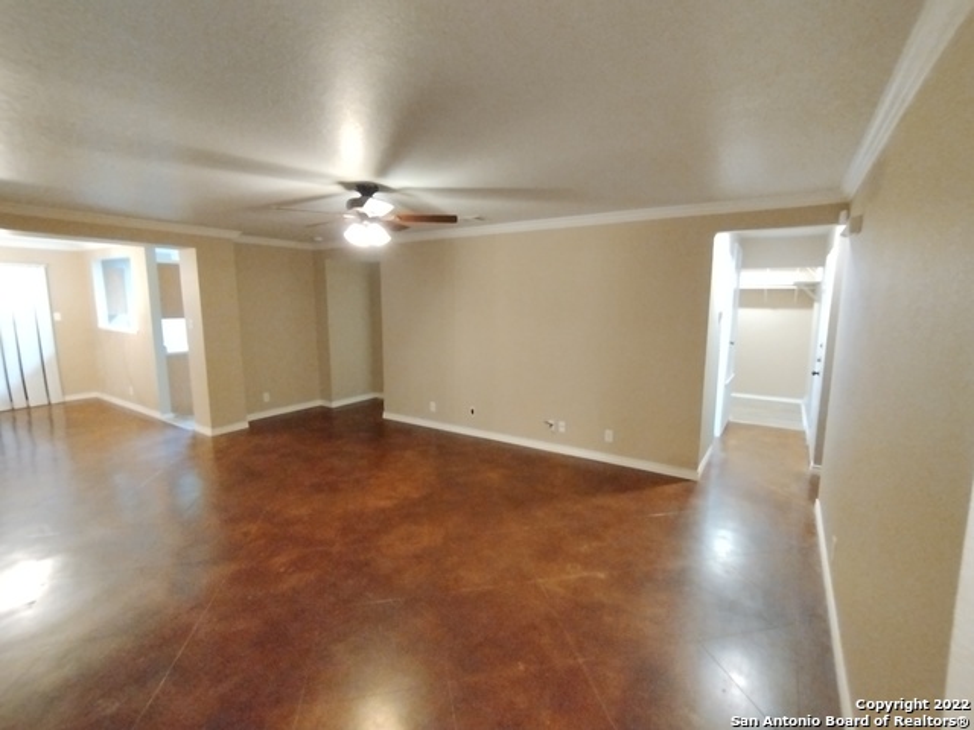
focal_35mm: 16
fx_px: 450
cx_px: 487
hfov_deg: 94.5
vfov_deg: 78.1
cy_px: 365
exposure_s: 1/24
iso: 1384
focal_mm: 1.66
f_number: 2.2
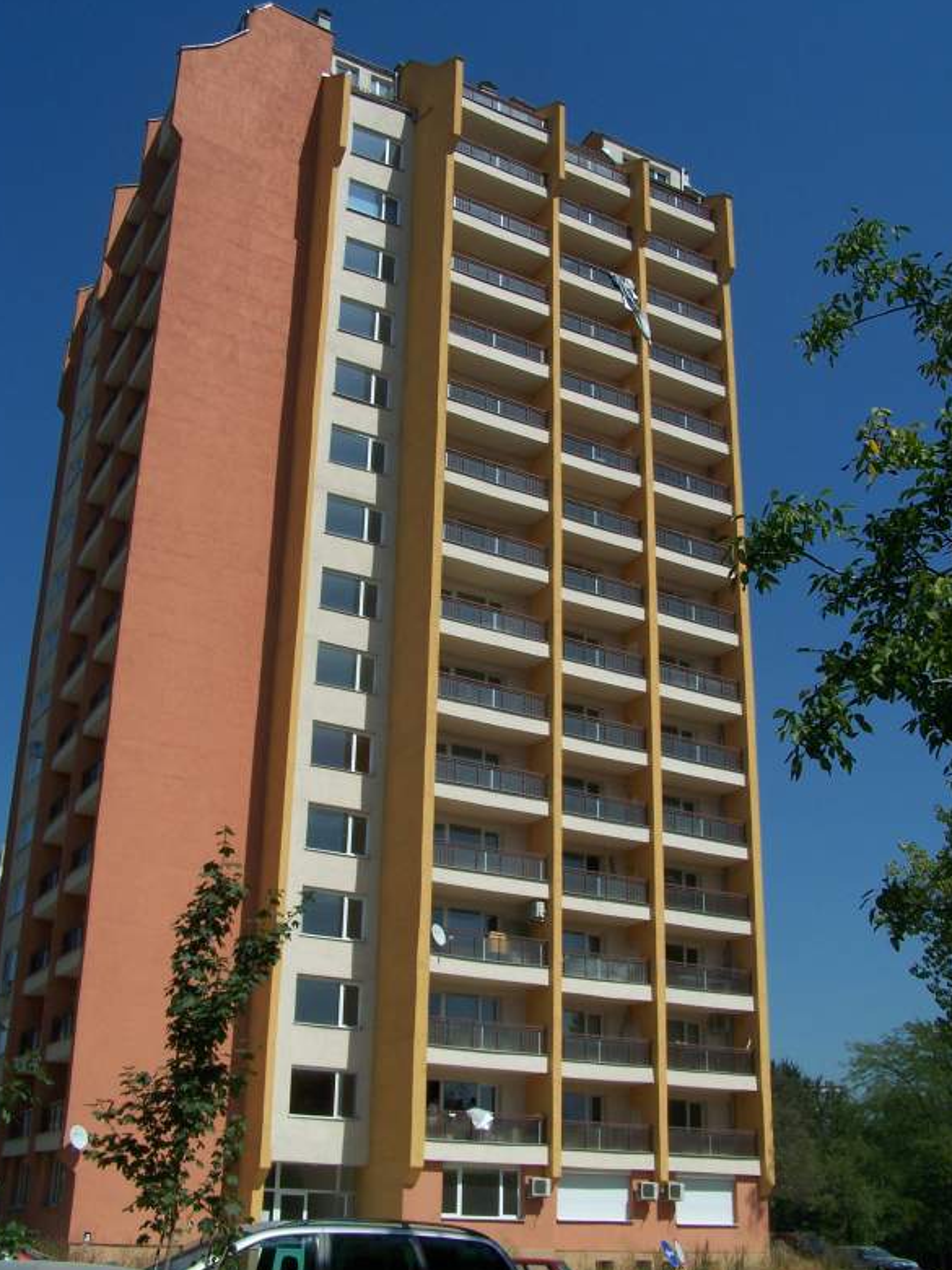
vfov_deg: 47.9
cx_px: 468
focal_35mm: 39
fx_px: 1430
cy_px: 642
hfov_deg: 36.8
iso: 80
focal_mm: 6.3
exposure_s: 1/800
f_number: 5.6
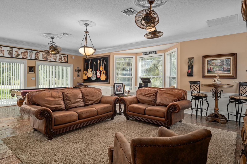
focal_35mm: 20
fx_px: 137
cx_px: 124
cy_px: 82
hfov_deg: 84.0
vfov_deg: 61.9
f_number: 8
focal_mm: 20
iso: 320
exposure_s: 1/4
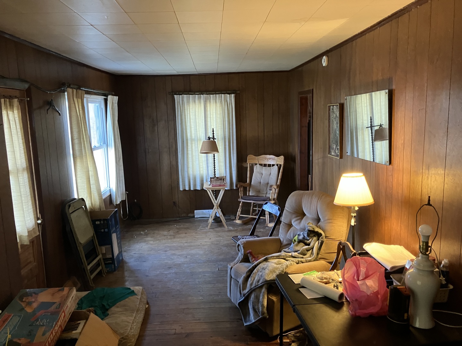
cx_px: 231
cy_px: 173
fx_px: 374
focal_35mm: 28
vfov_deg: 49.7
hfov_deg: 63.4
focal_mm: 3.99
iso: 400
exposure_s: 1/30
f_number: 1.8
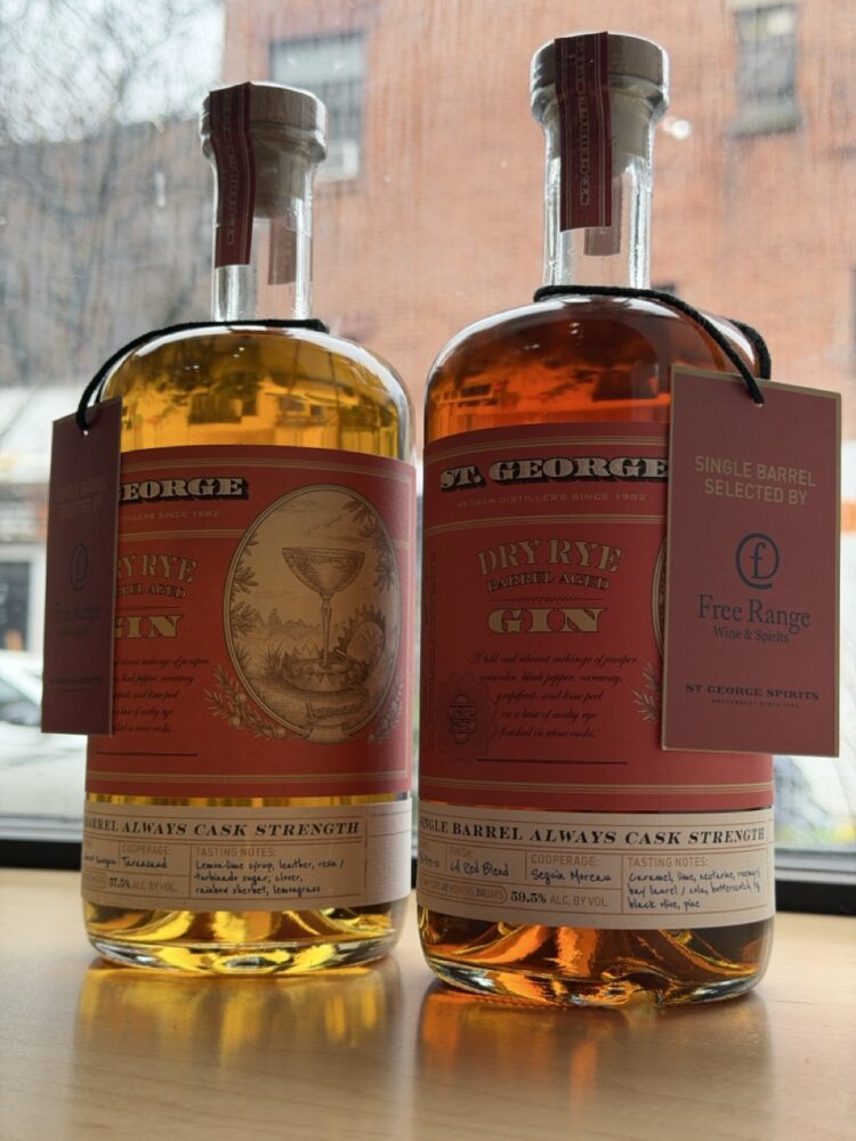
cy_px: 570
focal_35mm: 48
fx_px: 1583
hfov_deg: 30.3
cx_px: 428
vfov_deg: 39.7
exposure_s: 1/96
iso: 100
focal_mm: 6.76
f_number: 1.78
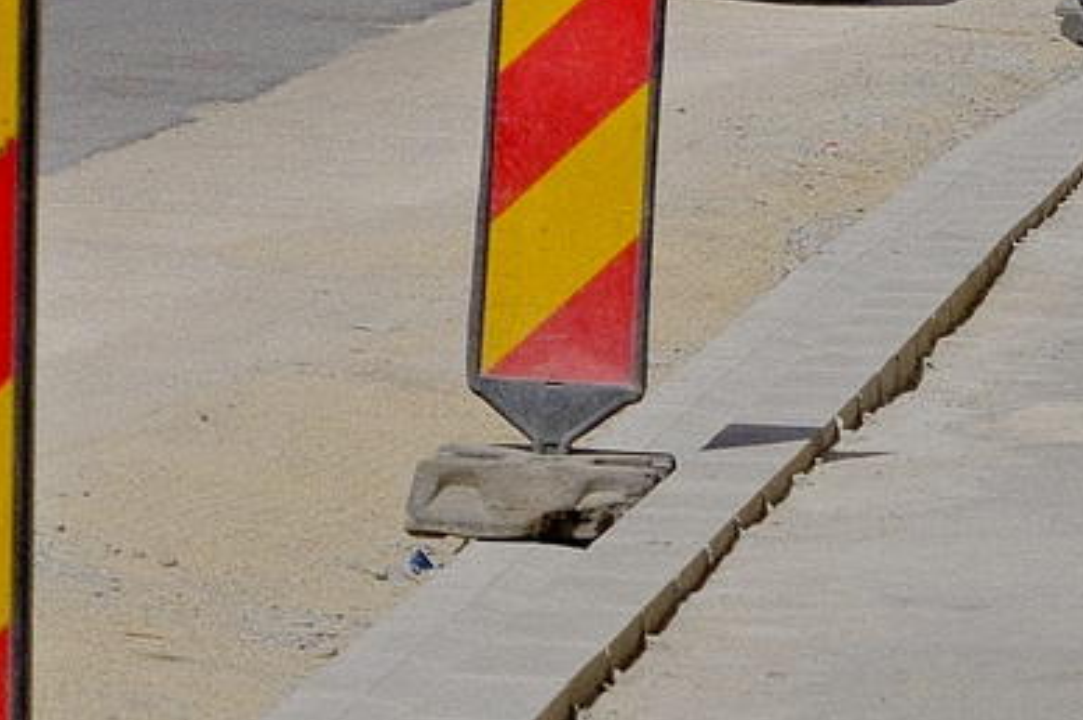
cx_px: -663
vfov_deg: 4.0
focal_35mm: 340
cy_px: -289
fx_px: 10219
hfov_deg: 6.0
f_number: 6.4
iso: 640
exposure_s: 1/3000
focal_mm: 42.9
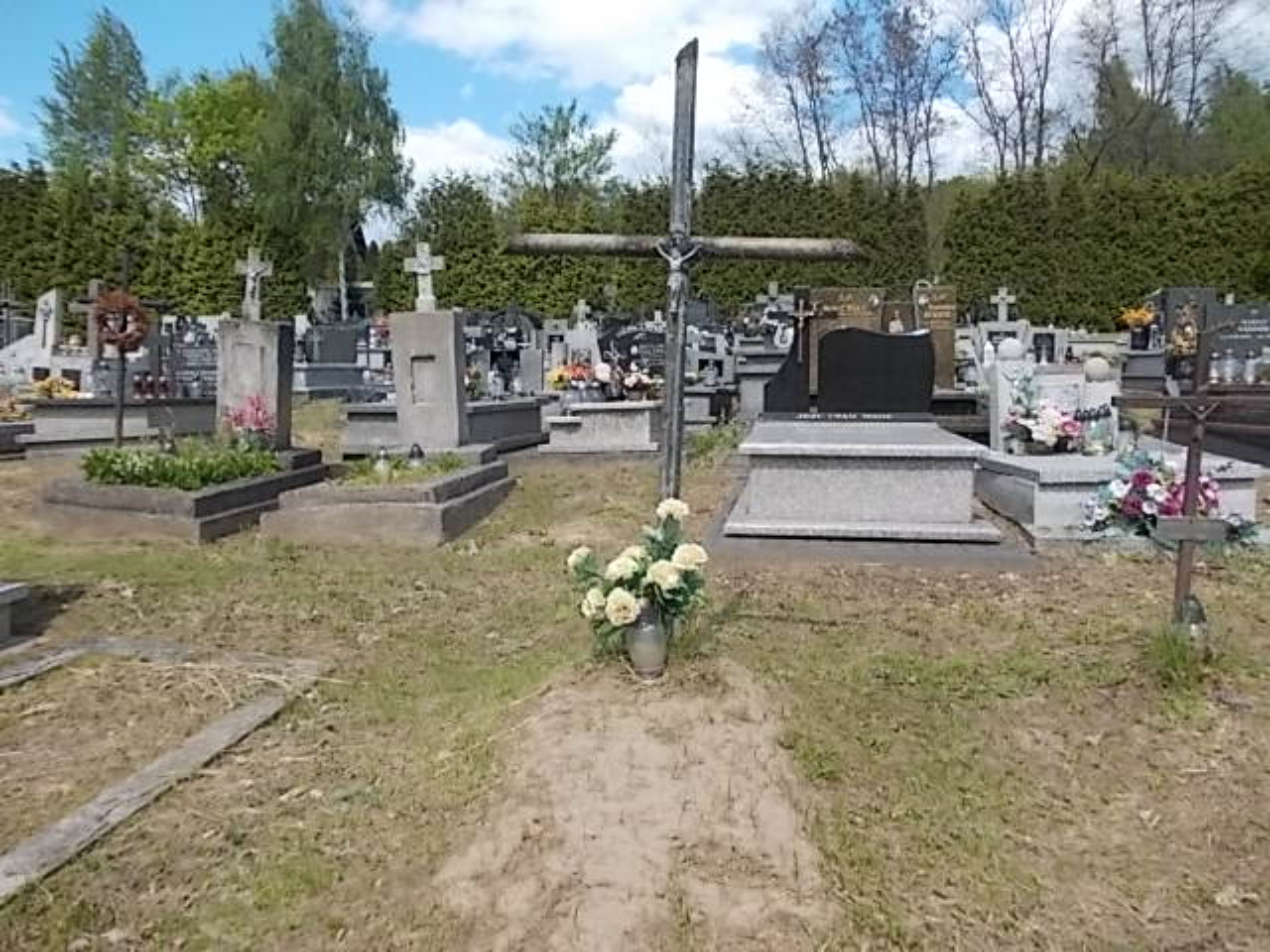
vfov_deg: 49.7
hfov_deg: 63.4
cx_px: 635
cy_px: 476
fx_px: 1027
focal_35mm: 28
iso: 80
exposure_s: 1/250
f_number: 5.4
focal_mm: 4
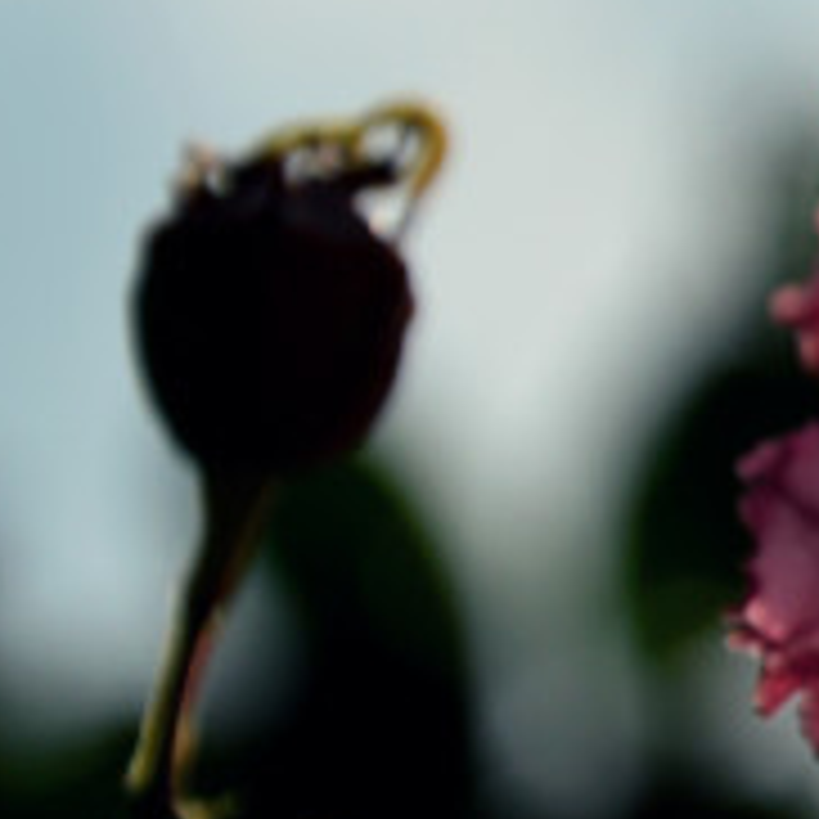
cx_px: 1881
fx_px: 14412
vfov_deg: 3.3
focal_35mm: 538
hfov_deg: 3.2
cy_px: 290
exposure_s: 1/800
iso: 100
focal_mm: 75
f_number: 8
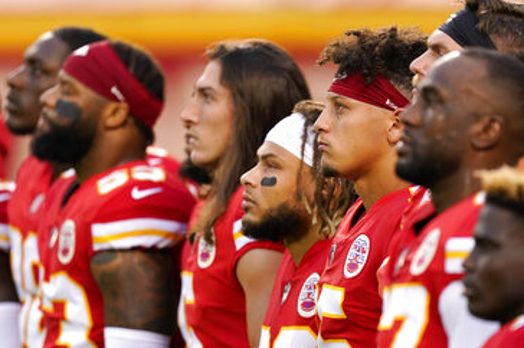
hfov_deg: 2.4
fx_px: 12274
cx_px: 330
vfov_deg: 1.6
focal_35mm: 844
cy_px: 211
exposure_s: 1/1600
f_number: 4
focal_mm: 600
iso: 2000
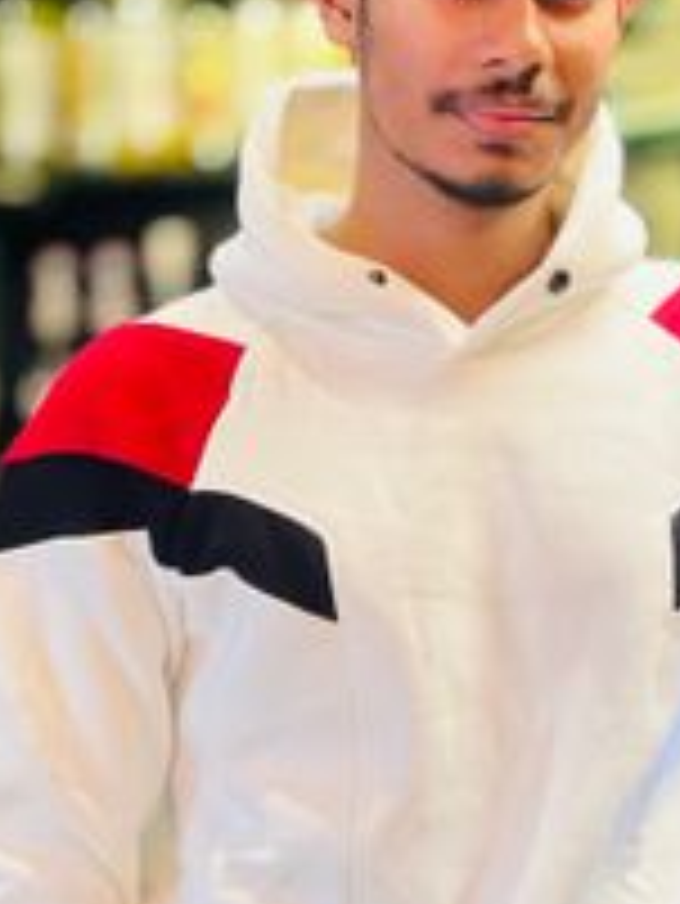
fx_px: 4003
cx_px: 509
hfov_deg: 9.7
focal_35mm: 153
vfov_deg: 12.9
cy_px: 580
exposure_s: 1/25
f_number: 2.8
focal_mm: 9
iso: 400
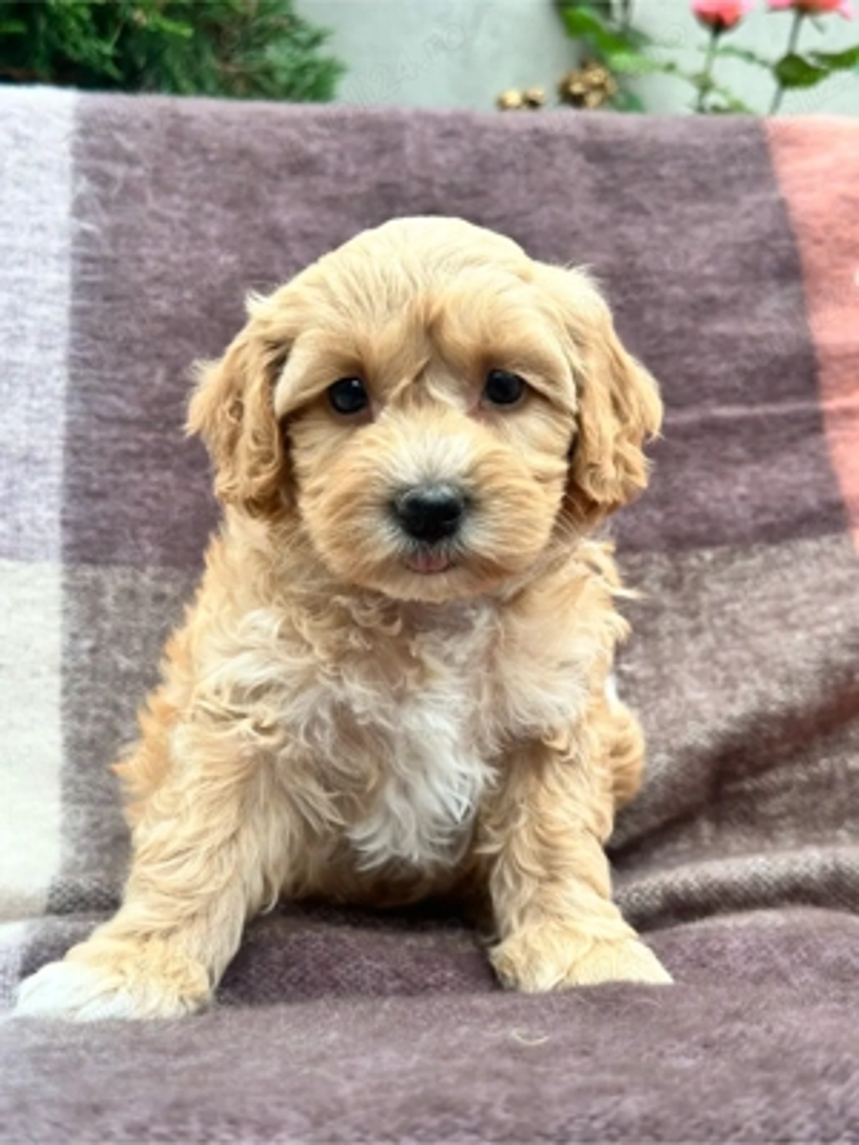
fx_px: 1588
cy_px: 572
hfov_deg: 30.3
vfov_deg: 39.7
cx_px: 430
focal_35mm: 48
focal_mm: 6.86
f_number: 1.78
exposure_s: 1/134
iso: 64
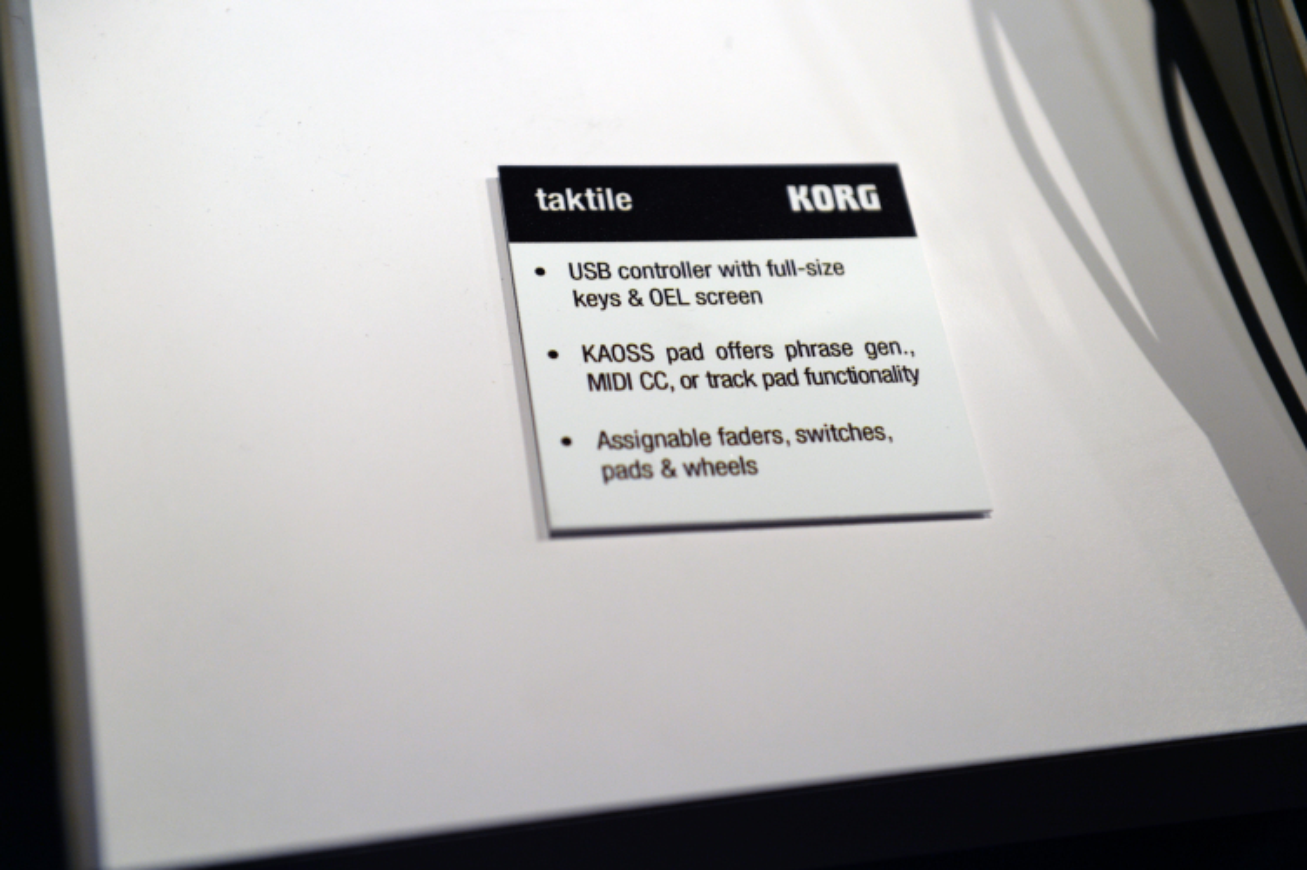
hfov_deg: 33.4
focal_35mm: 60
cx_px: 654
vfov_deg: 22.6
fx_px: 2177
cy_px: 435
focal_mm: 60
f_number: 3.5
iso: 400
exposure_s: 1/1250
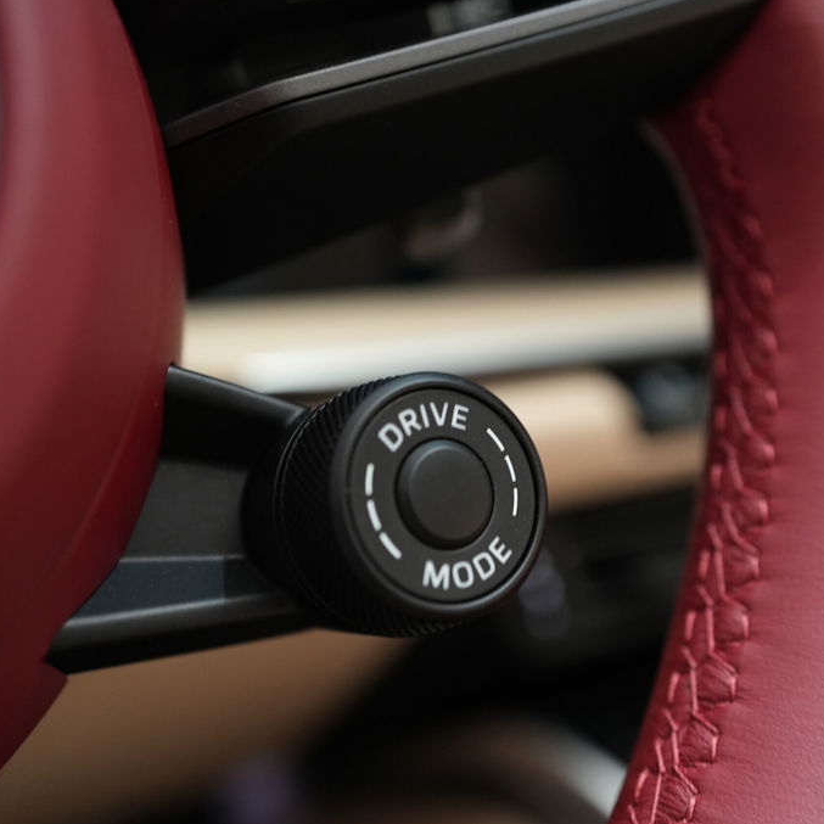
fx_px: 1212
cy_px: 410
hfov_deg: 37.5
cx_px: 481
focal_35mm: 45
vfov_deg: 37.6
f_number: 4
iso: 2500
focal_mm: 35
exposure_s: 1/40
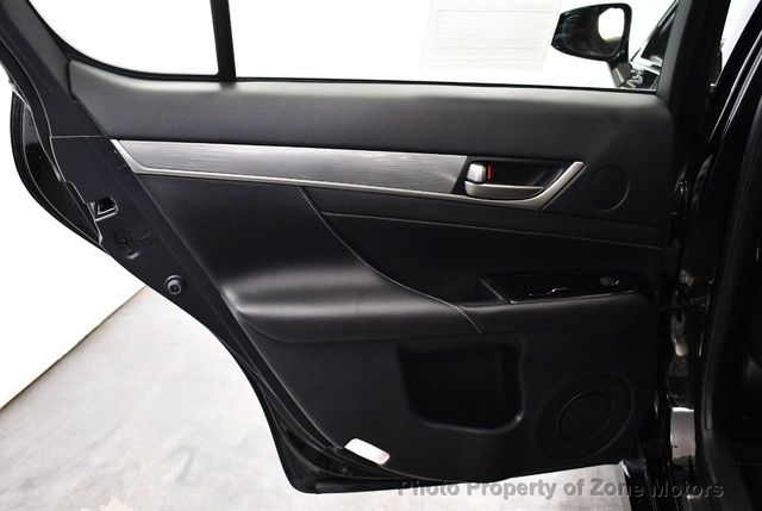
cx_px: 381
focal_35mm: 36
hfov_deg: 53.1
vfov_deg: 37.0
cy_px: 256
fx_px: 763
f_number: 3.5
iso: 3200
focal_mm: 18
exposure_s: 1/125
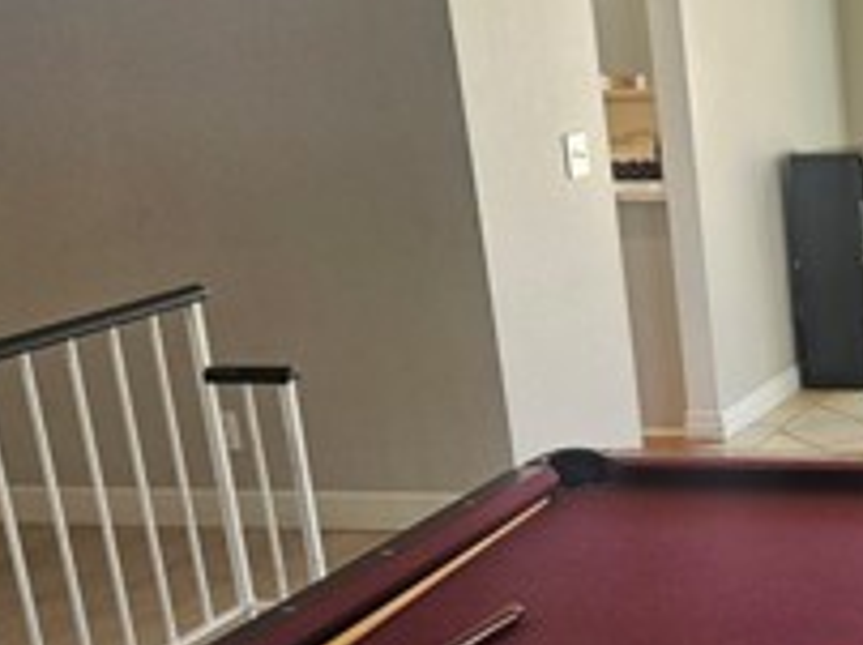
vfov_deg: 19.8
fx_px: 1818
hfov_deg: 24.1
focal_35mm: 73
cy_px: 542
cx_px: 1060
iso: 80
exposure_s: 1/120
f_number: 1.8
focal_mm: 5.4
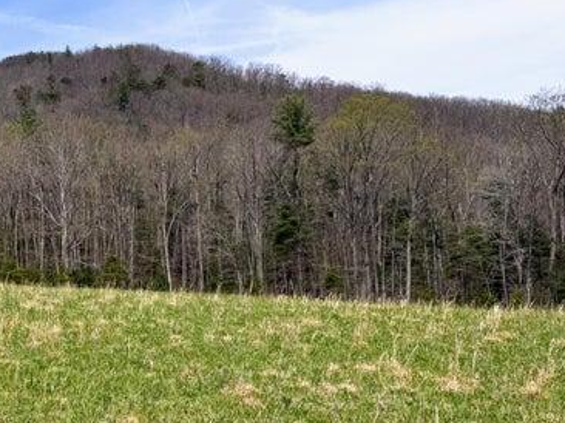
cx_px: 72
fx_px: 913
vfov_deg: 26.0
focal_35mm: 56
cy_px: 252
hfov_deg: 32.9
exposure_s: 1/6173
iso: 80
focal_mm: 6.76
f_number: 1.78
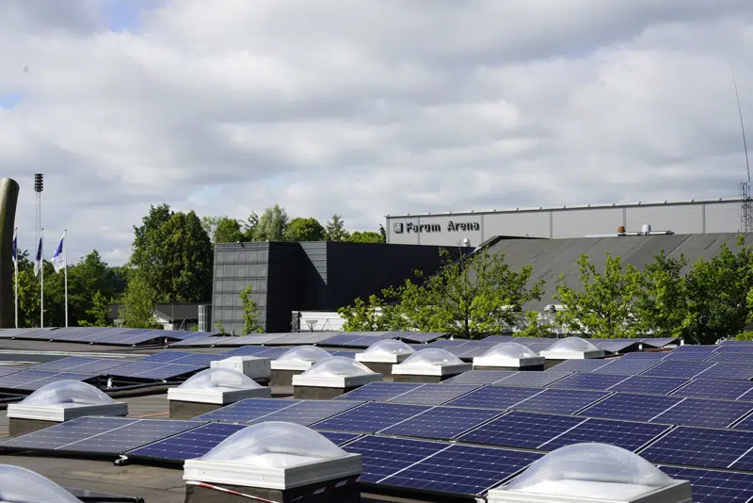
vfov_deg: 22.6
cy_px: 252
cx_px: 376
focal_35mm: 60
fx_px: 1255
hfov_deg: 33.4
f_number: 10
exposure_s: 1/160
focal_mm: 60
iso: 100
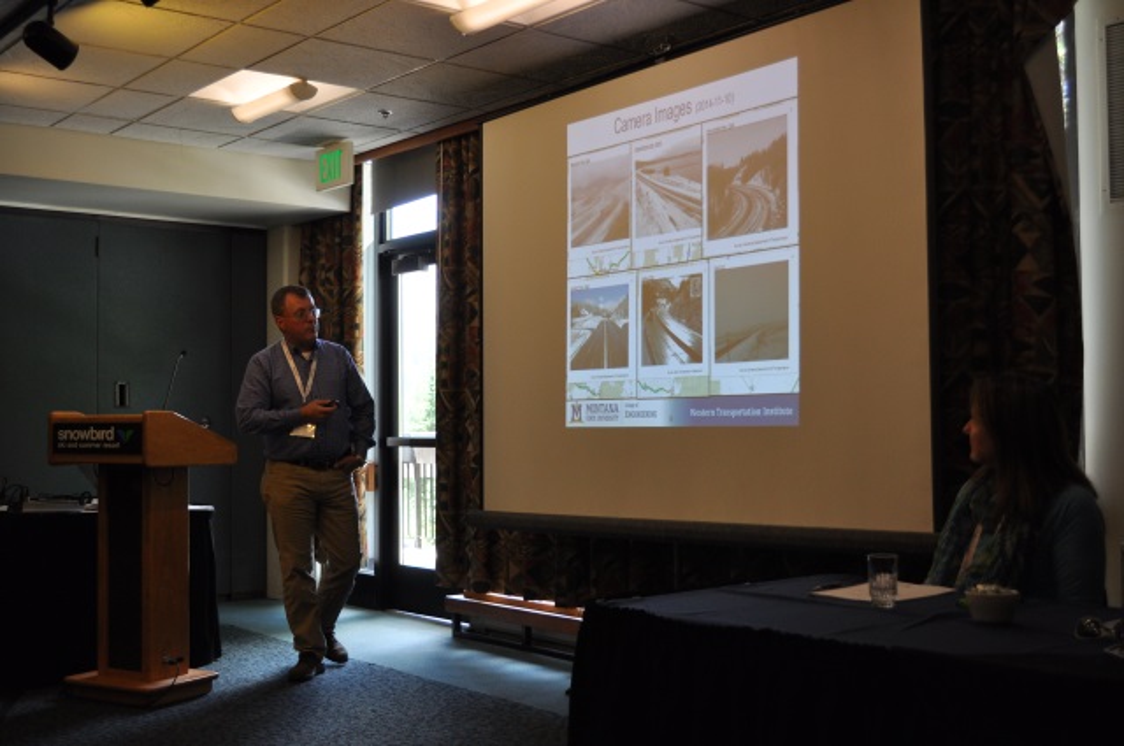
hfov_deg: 46.5
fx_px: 1310
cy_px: 373
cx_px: 562
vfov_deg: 31.8
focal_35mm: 42
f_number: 4.5
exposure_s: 1/60
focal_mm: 28
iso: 560
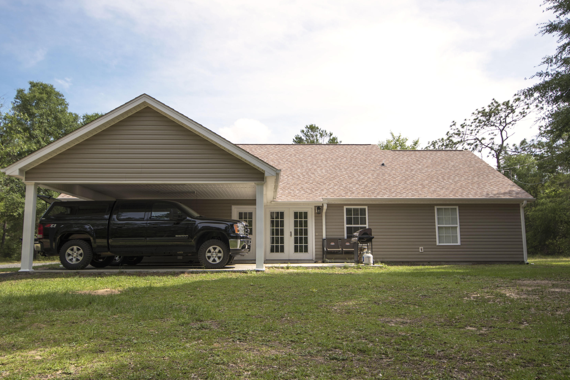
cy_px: 187
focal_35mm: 28
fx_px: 443
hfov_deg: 65.5
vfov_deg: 46.4
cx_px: 285
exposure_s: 1/320
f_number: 4.5
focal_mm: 18
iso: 80
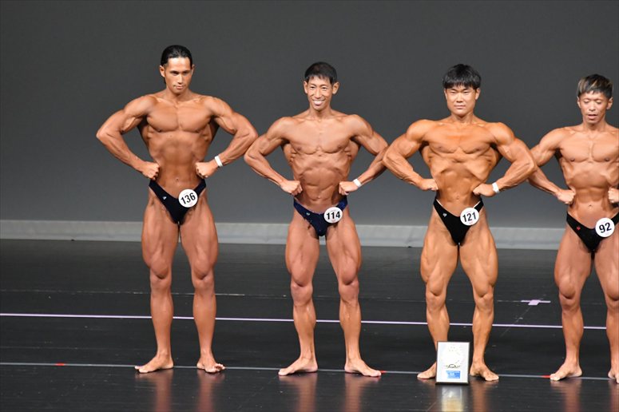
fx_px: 5414
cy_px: 206
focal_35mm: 315
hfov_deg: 6.5
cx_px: 310
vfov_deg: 4.4
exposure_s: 1/400
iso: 5000
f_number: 5.6
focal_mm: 210
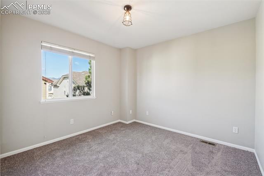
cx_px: 132
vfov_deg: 77.3
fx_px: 110
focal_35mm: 15
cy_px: 88
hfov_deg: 100.4
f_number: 8
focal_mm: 10
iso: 400
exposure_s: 1/30
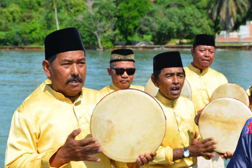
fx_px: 497
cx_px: 127
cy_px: 84
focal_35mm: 71
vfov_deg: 19.2
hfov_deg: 28.5
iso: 100
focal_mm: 70
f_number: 8
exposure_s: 1/250
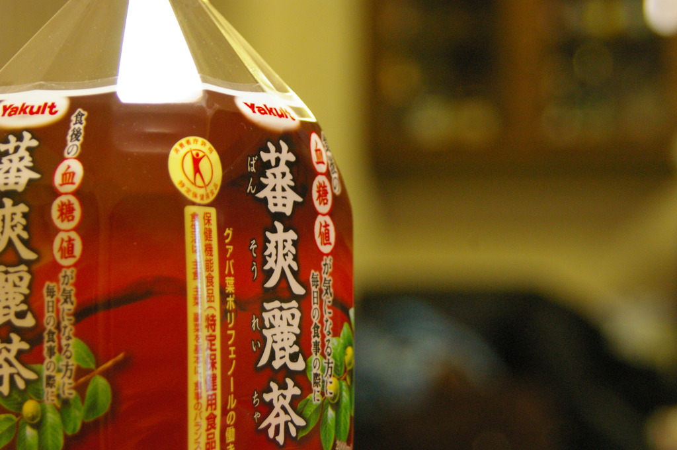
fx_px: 2395
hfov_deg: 16.1
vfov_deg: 10.7
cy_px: 225
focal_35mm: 128
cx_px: 338
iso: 1600
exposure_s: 1/10
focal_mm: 85
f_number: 4.5
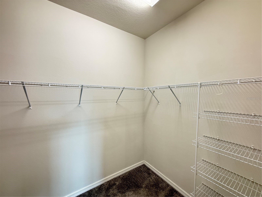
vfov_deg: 85.7
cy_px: 98
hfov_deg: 102.1
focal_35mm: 14
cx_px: 131
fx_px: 106
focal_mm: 2.22
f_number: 2.2
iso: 400
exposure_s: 1/60
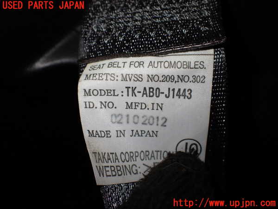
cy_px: 104
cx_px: 139
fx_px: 241
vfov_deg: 46.8
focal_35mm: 30
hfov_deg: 60.0
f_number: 2.3
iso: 160
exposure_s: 1/125
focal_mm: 5.4
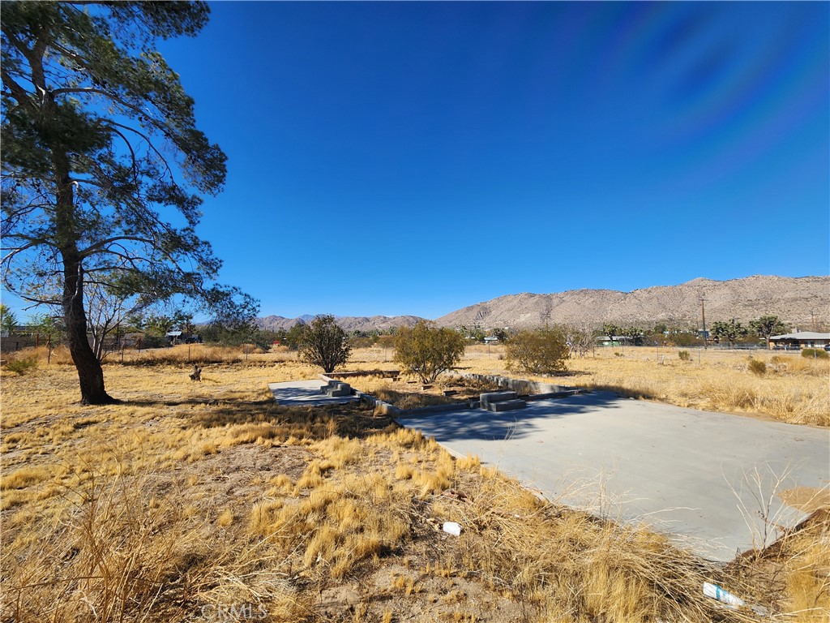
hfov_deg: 106.2
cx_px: 415
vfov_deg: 89.9
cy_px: 312
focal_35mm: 13
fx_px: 312
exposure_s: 1/2134
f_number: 2.2
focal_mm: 2.2
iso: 50
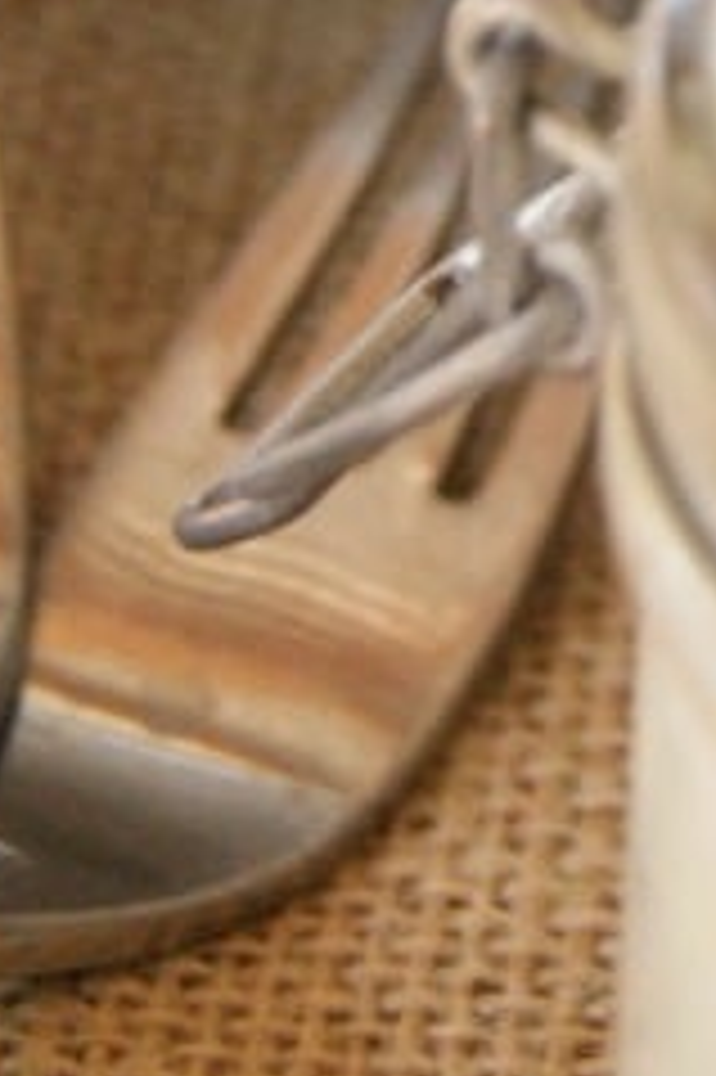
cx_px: 973
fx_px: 6333
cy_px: -61
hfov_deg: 6.4
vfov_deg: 9.6
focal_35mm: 212
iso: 500
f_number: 4.5
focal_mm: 30
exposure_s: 1/160
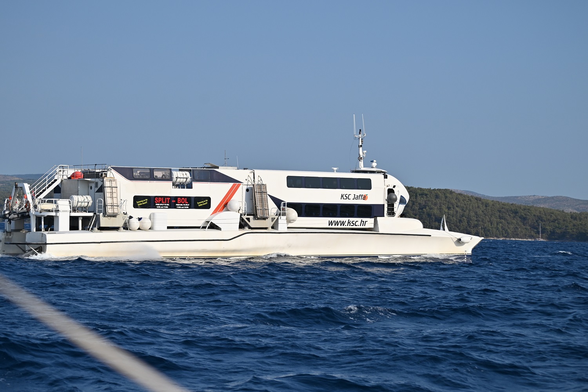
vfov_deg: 17.1
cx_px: 294
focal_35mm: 80
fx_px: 1307
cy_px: 196
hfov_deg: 25.4
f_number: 4.5
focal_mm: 80
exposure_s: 1/4000
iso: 250
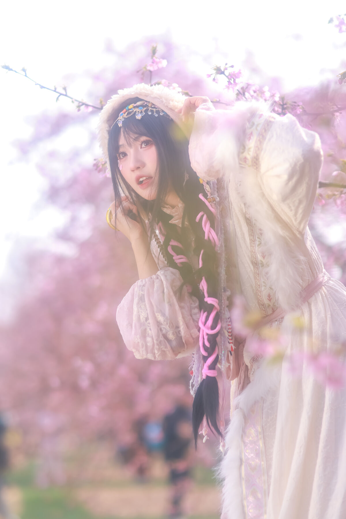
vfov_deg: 24.2
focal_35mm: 84
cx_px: 173
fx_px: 1211
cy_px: 260
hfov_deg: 16.3
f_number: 2
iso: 100
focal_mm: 85
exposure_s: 1/2000
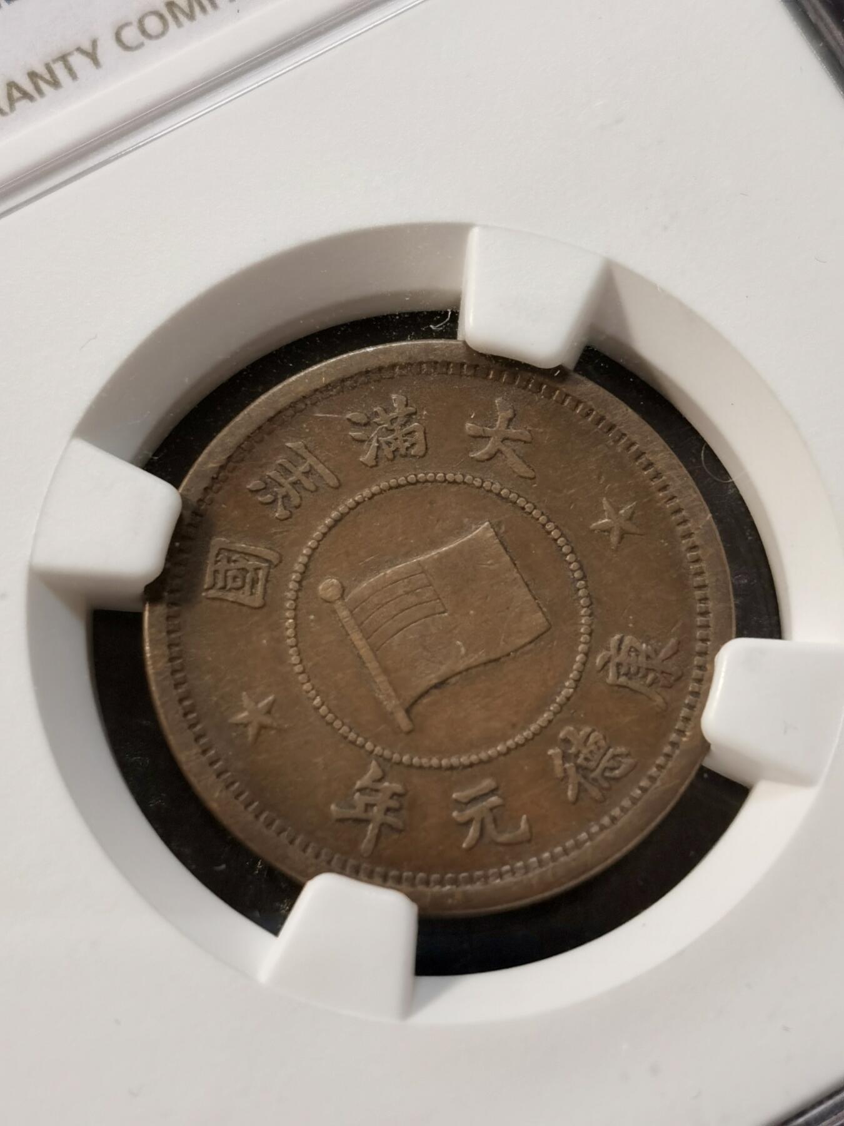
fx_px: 2633
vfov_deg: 24.1
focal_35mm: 81
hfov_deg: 18.2
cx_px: 422
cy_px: 563
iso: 100
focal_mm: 5.56
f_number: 1.6
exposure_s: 1/100
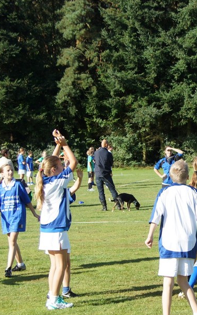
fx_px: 780
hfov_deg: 14.2
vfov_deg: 22.8
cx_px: 194
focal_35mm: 91
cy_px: 173
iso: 100
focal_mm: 35
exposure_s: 1/320
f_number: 5
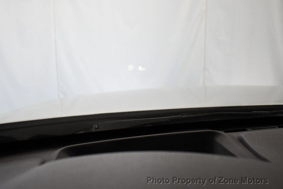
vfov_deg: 36.9
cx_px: 142
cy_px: 94
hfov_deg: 53.1
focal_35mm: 36
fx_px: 283
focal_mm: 18
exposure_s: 1/125
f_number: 3.5
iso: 900
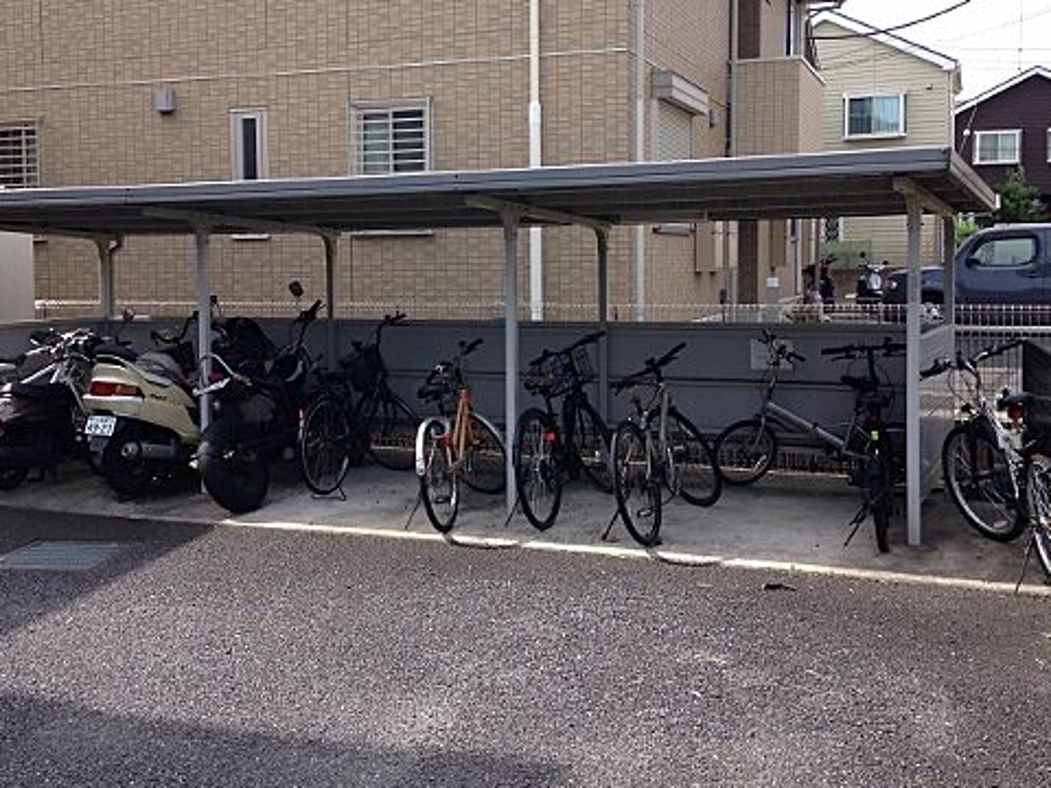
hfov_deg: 42.9
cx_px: 486
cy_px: 311
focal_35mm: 44
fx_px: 1336
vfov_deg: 32.8
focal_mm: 4.12
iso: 50
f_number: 2.4
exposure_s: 1/713
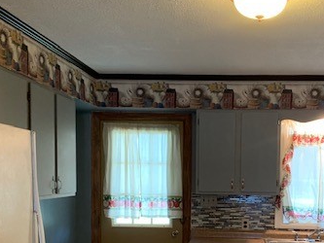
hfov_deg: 37.5
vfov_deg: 28.3
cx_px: 230
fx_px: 468
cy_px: 205
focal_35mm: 50
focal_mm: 4.25
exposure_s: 1/40
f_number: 1.8
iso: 250
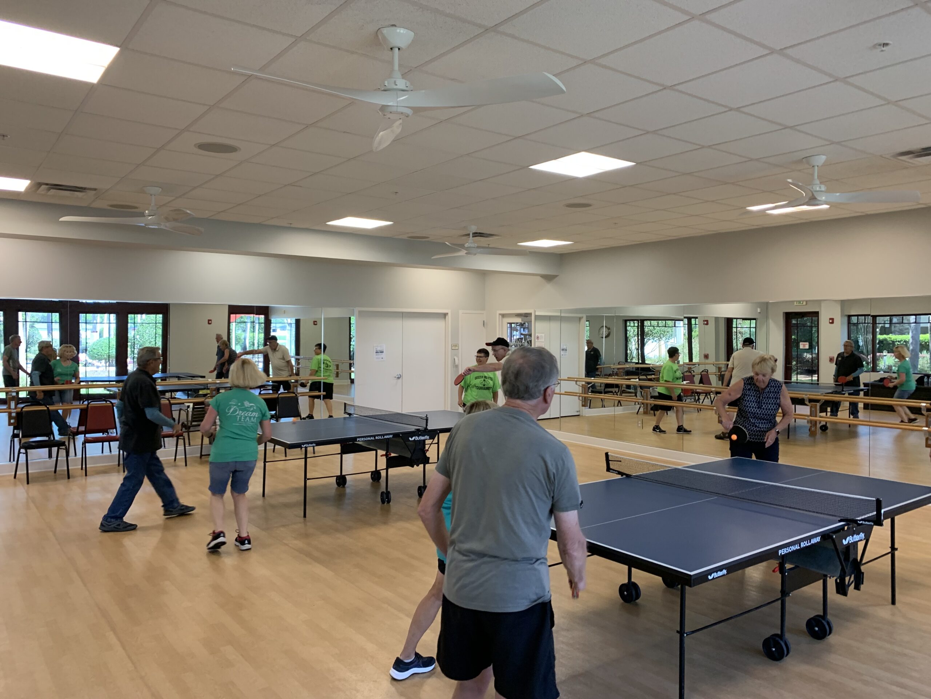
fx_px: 699
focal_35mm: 26
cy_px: 350
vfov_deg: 53.1
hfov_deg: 67.3
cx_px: 466
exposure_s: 1/60
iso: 125
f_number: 1.8
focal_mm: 4.25
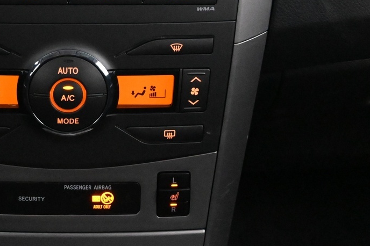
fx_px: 1089
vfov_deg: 12.6
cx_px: 68
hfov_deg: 19.1
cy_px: -41
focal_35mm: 106
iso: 8000
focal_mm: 30
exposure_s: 1/50
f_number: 4.8
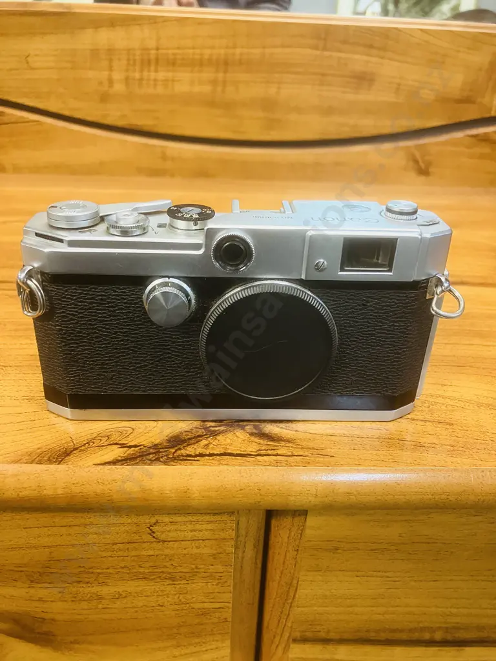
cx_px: 248
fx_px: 535
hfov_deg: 49.7
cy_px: 330
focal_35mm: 28
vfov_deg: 63.4
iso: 250
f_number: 1.8
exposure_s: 1/33
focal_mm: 3.99
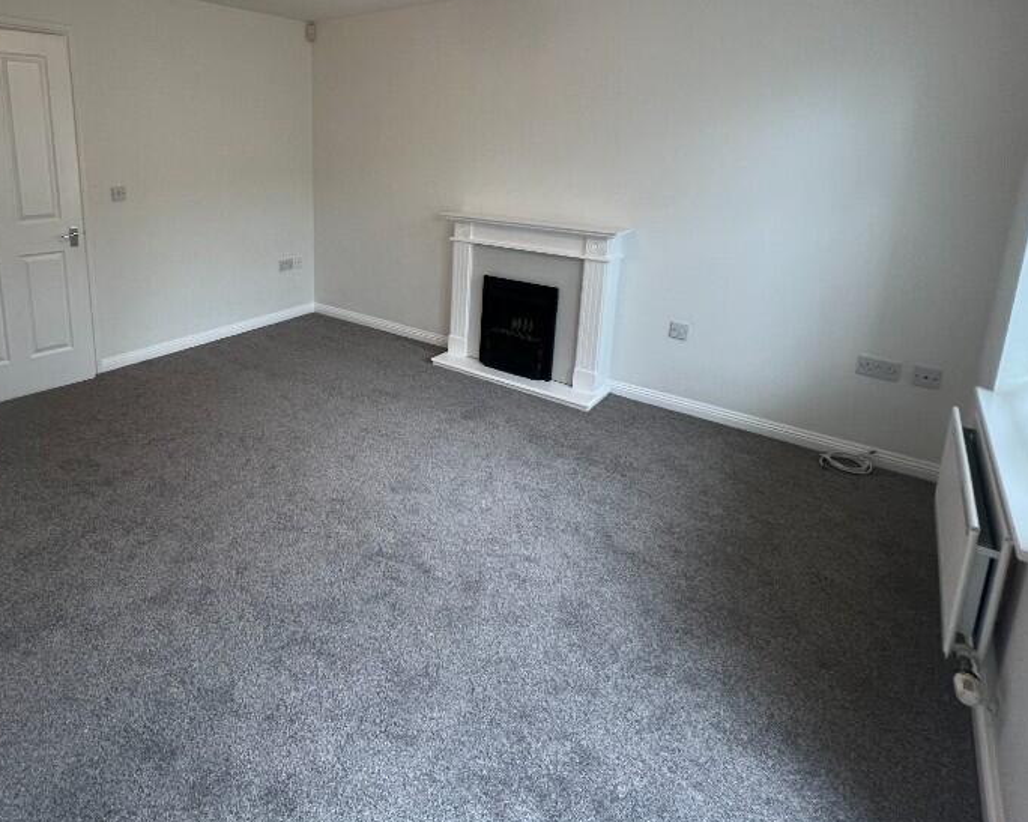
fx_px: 578
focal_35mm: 19
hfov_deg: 81.1
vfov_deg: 68.6
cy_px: 264
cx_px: 362
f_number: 1.8
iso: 125
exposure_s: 1/100
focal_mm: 1.57
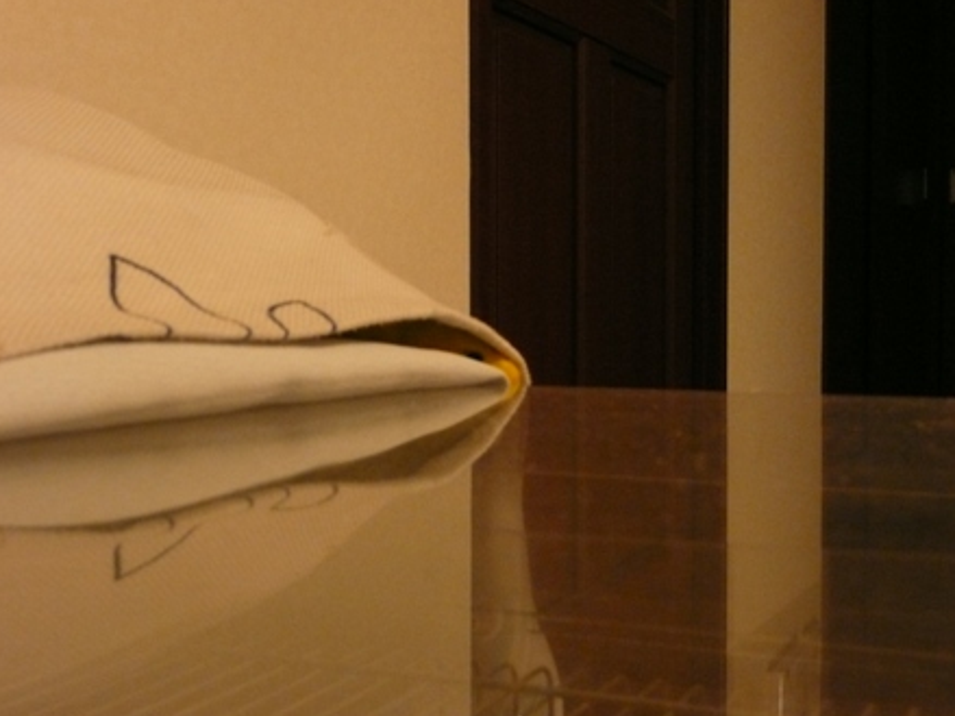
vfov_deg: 28.5
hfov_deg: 37.5
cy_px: 353
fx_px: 1407
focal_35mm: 51
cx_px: 479
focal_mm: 8.2
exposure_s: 1/4
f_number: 4.2
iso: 400
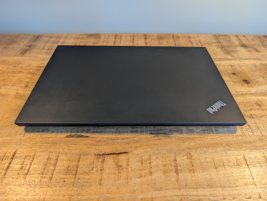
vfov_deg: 56.9
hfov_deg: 71.5
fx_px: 185
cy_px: 100
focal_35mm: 24
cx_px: 134
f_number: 1.68
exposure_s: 1/33.3
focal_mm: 6.9
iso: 34
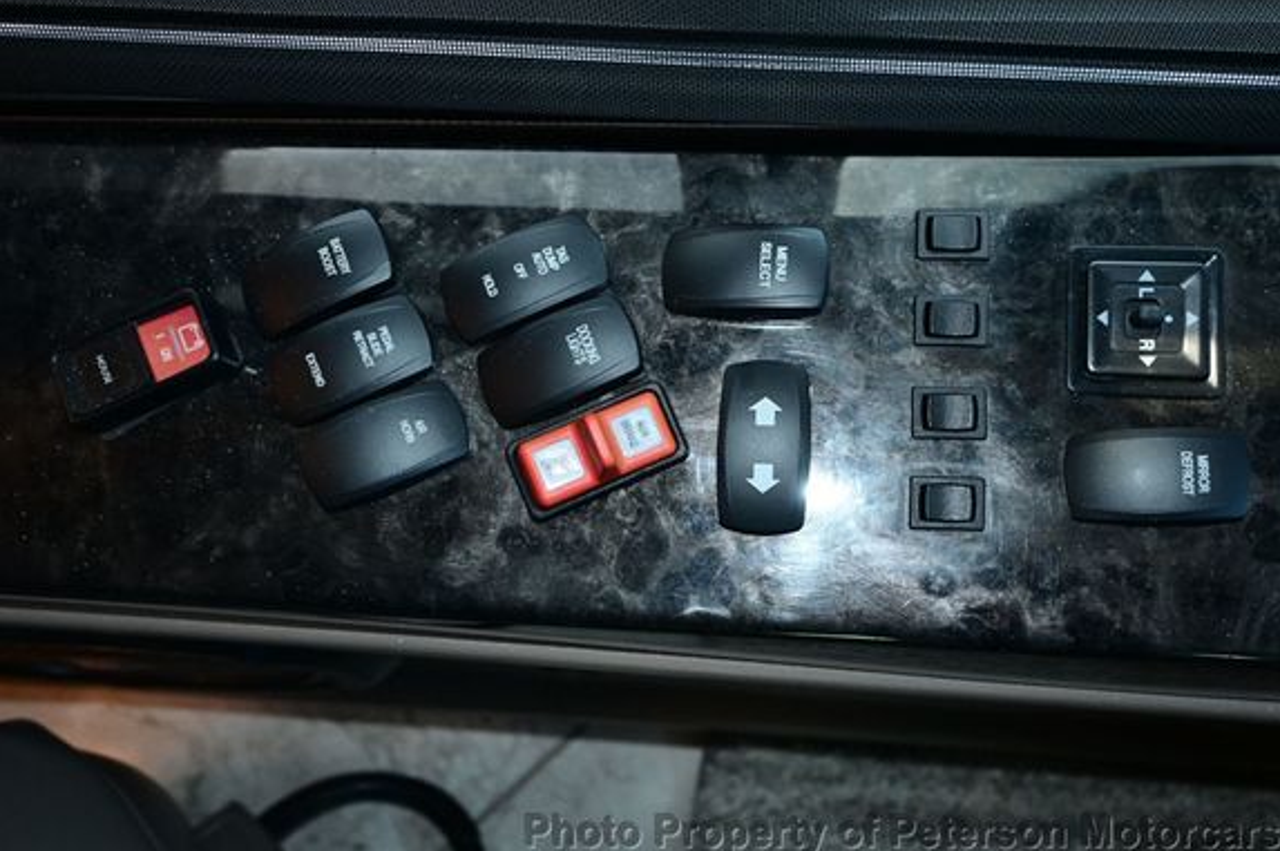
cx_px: 639
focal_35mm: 39
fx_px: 1370
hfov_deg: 50.1
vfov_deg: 34.5
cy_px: 398
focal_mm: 23
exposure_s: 1/60
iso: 800
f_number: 4.2
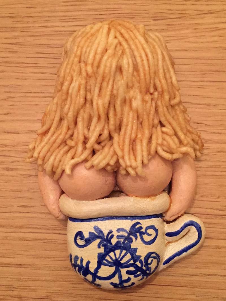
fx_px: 252
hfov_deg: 48.2
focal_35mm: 29
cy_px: 150
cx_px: 113
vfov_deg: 61.7
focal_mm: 4.15
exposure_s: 1/17
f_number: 2.2
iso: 250
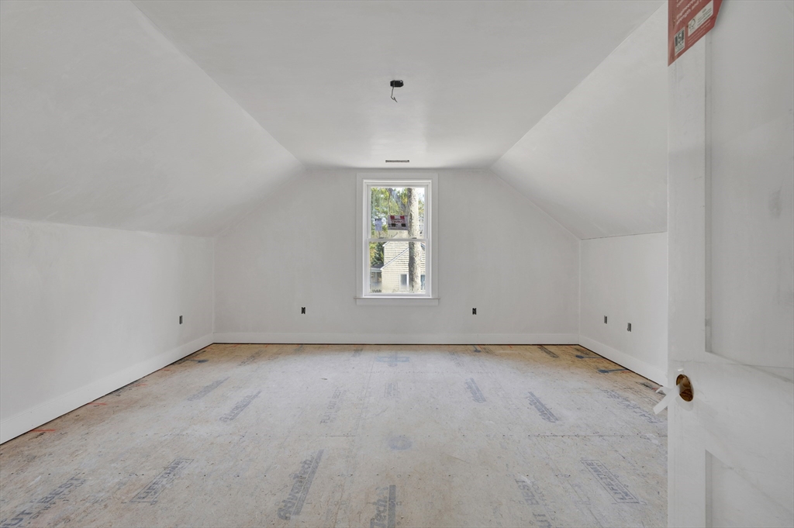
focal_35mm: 15
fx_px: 331
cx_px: 397
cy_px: 264
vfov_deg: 77.2
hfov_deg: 100.4
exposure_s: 1/10
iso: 250
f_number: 7.1
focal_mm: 15
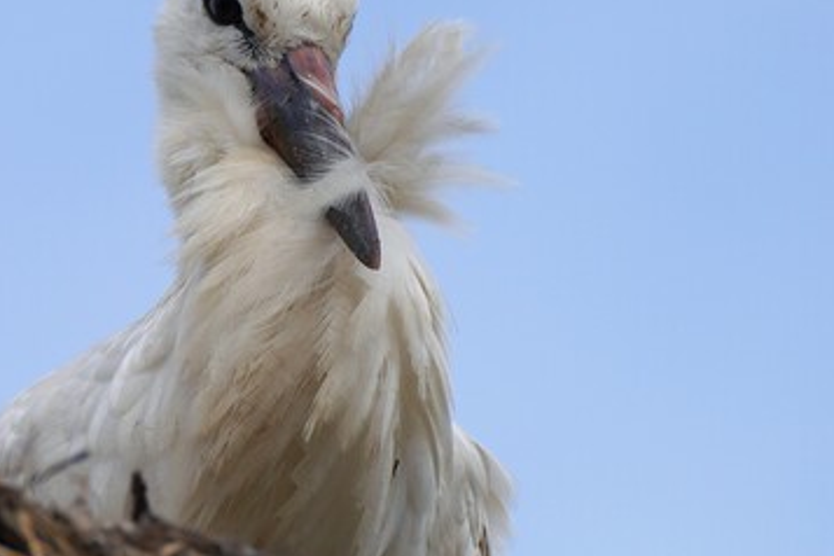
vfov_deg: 2.7
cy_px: 223
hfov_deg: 4.0
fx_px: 11930
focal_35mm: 515
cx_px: 402
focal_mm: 400
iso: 160
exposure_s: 1/400
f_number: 8
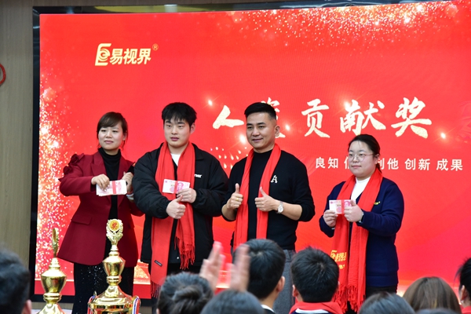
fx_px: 1308
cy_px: 157
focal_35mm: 100
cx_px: 236
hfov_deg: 20.4
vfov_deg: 13.7
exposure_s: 1/100
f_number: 6.3
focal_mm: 100
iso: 5000
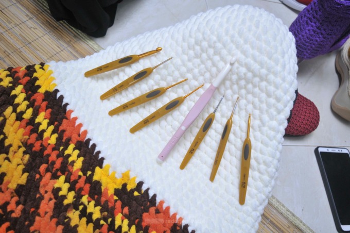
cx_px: 175
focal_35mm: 36
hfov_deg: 53.2
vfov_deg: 36.8
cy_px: 116
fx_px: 350
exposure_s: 1/160
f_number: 4
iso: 500
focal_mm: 24
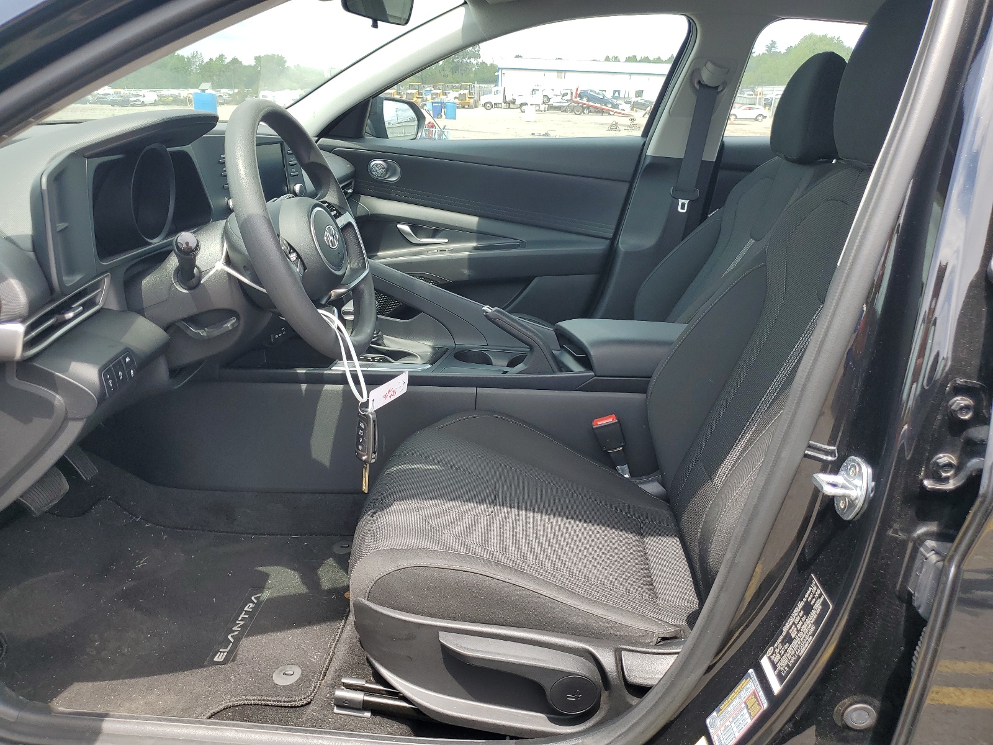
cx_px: 496
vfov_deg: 53.1
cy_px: 372
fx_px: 746
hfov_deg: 67.3
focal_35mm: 26
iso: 50
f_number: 1.5
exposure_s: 1/714
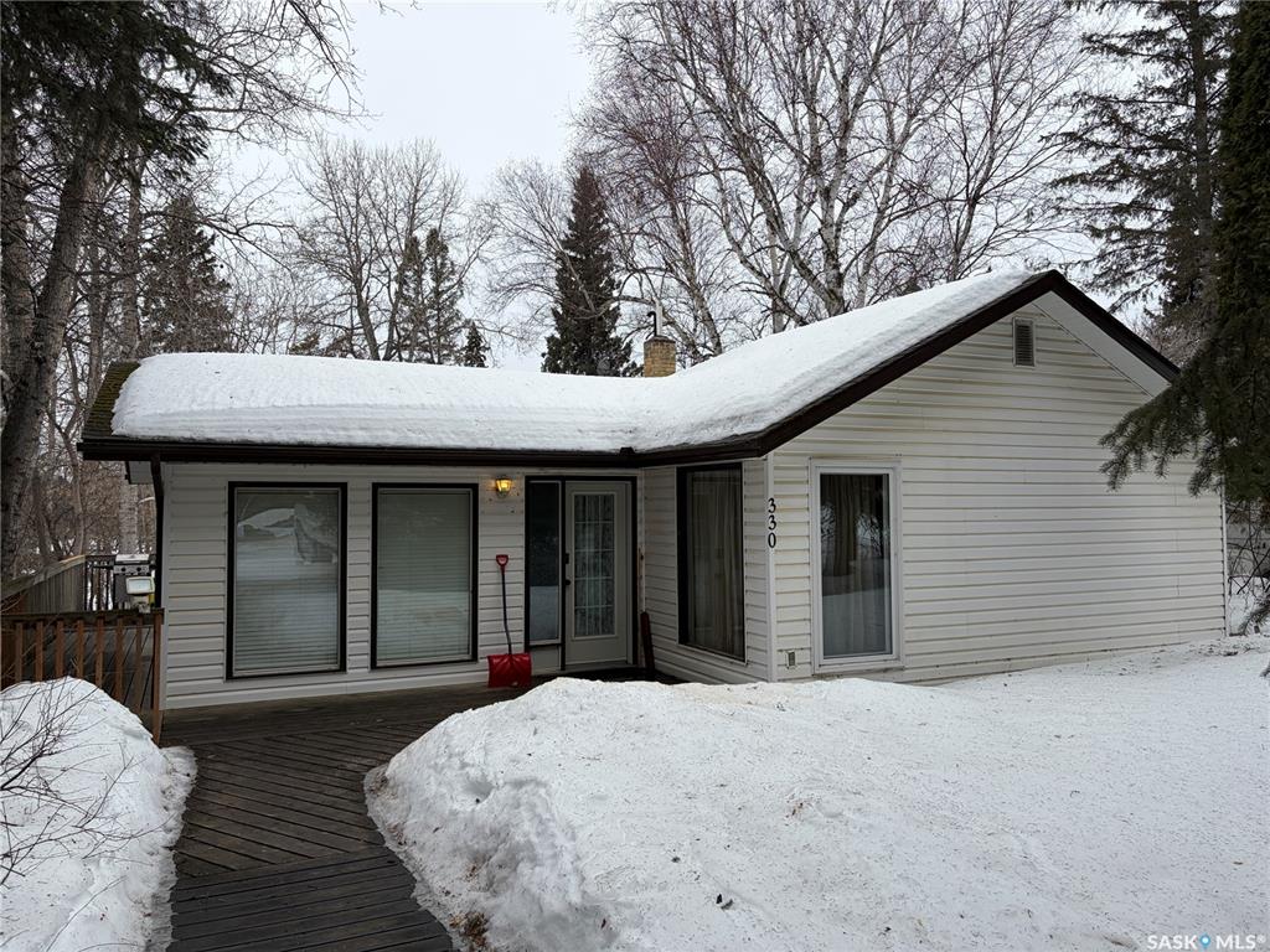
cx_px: 635
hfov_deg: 67.3
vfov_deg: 53.1
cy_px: 476
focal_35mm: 26
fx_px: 954
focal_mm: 5.96
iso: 50
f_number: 1.6
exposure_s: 1/2364
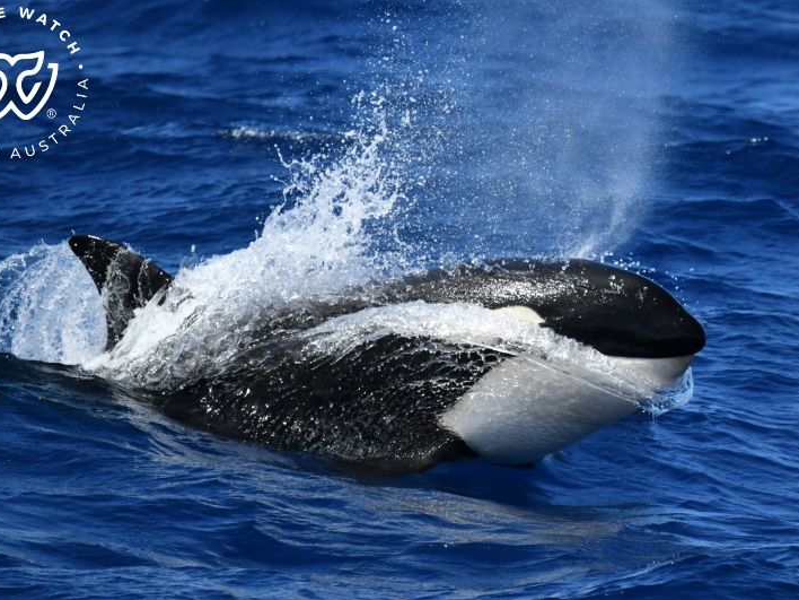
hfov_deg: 3.0
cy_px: 300
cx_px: 383
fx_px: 15049
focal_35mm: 652
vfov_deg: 2.3
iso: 1600
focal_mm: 600
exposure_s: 1/8000
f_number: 6.3
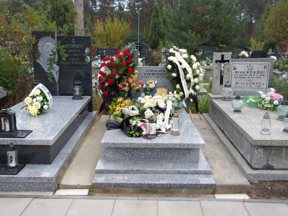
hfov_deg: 54.0
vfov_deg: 41.8
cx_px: 144
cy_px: 108
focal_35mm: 34
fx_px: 283
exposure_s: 1/268
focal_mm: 6.1
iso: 100
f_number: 3.3
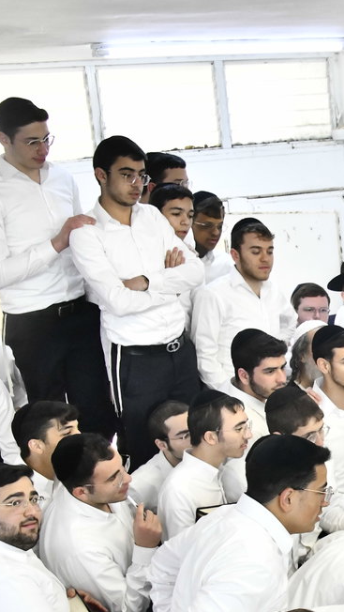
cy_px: 435
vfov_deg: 32.9
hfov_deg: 16.9
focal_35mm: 63
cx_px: 552
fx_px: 1021
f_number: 9
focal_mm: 28
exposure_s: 1/125
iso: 5000
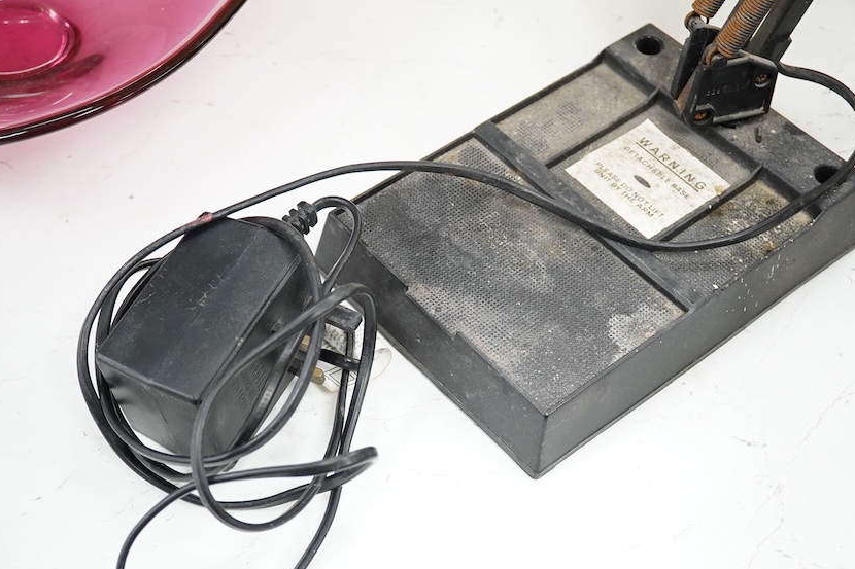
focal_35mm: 61
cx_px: 418
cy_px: 345
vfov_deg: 22.2
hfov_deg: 32.9
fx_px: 1448
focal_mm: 30
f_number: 5
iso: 2500
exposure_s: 1/160
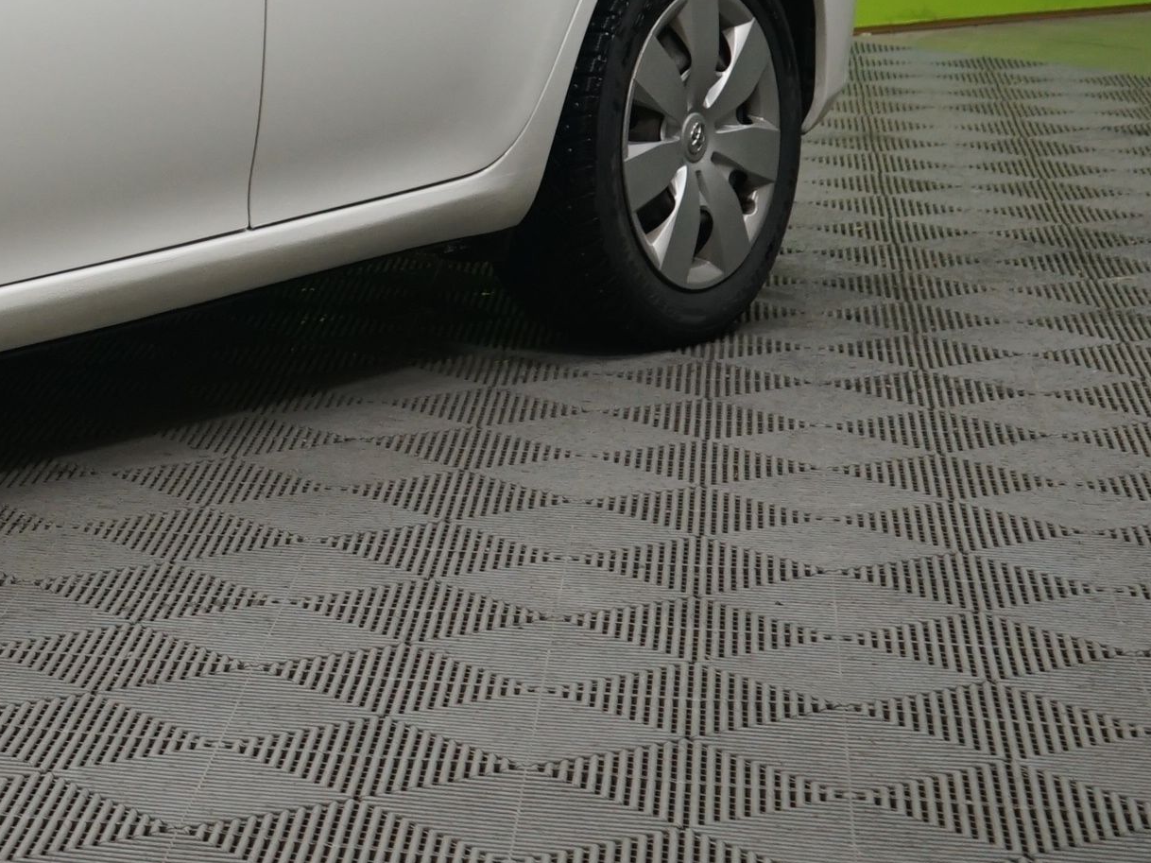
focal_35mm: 115
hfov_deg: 15.6
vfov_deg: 12.6
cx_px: -625
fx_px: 3823
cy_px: -110
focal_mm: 37
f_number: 5
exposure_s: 1/25
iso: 1000
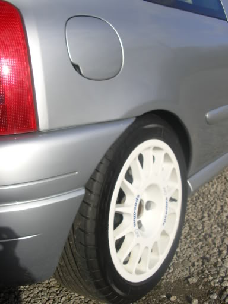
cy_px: 152
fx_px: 386
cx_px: 114
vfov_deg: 42.9
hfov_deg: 32.9
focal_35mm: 44
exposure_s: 1/500
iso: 50
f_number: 4.3
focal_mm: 6.7
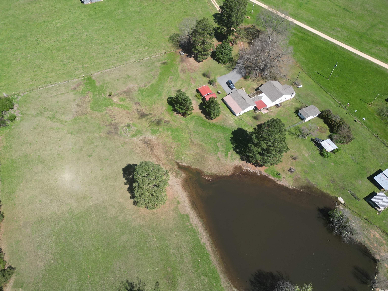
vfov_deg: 56.8
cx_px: 194
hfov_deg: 71.6
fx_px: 269
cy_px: 146
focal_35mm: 24
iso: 100
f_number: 1.7
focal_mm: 6.72
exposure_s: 1/1600
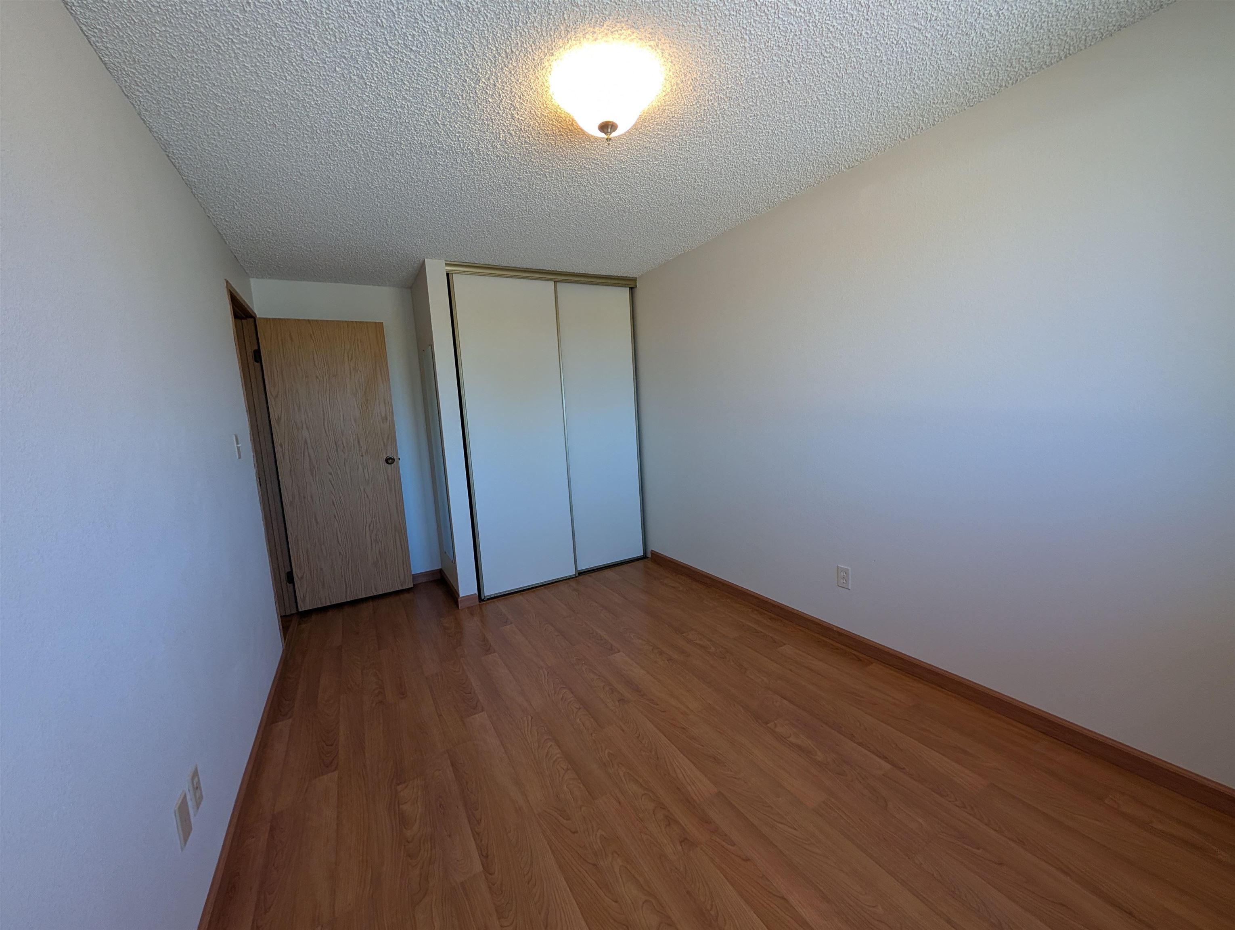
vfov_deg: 94.6
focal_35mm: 12
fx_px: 429
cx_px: 618
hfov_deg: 110.5
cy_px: 465
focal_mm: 2.02
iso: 67
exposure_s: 1/90.1
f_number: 1.7
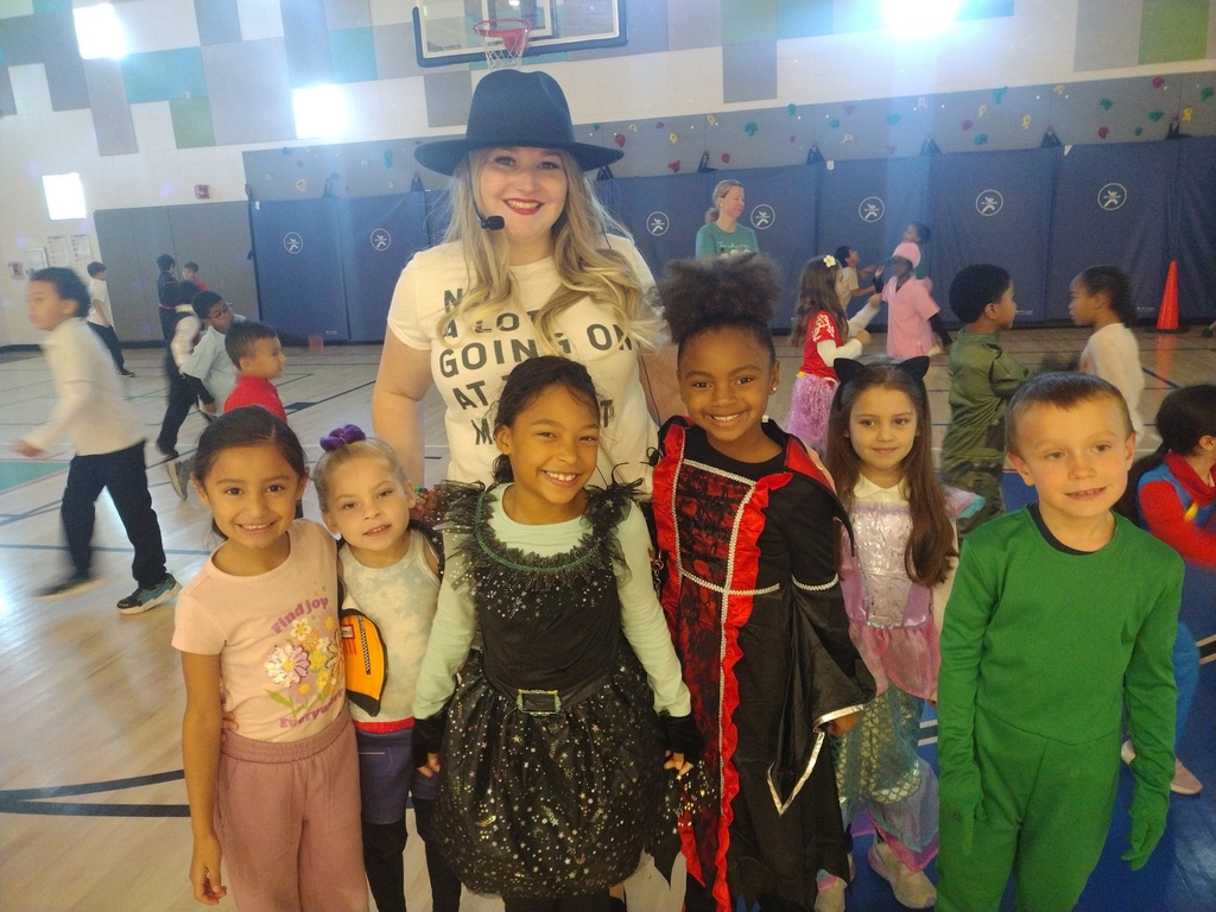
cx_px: 608
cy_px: 456
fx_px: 948
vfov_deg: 51.4
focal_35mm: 27
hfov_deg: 65.3
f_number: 1.7
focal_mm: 4.71
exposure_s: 1/24
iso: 866
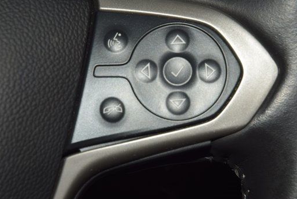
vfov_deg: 10.4
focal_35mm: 132
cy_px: 77
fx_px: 1090
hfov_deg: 15.5
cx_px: 148
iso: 100
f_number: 8
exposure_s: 1/125
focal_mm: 70
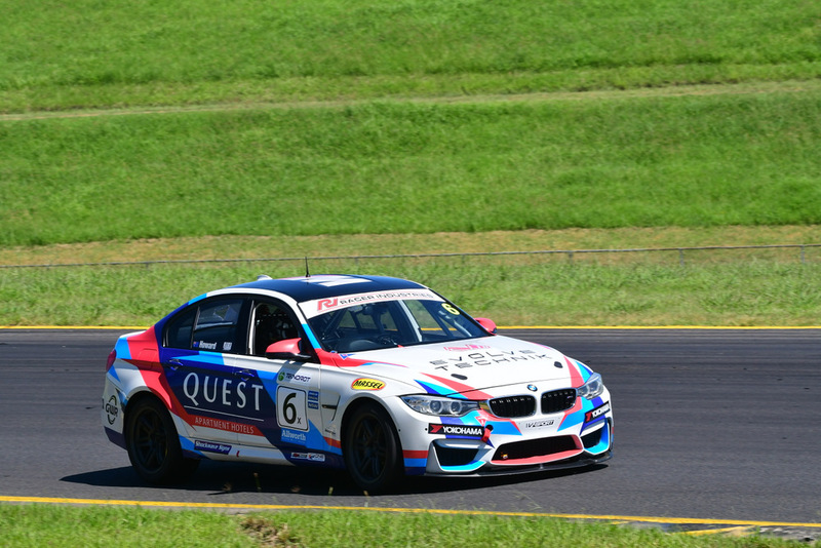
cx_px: 410
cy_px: 274
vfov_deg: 4.6
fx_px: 6844
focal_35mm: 300
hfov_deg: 6.9
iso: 500
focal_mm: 200
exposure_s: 1/640
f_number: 11
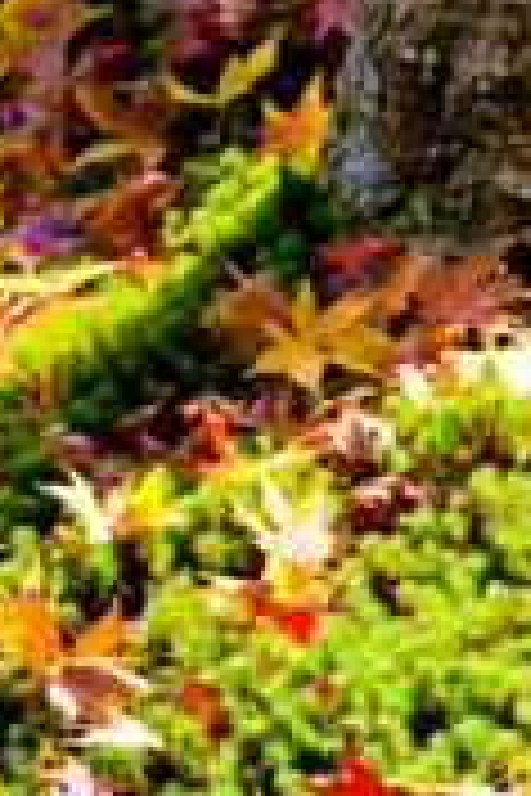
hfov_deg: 3.5
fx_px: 8606
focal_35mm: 389
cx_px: 950
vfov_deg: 5.3
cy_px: 832
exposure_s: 1/80
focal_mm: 86
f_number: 8
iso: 200
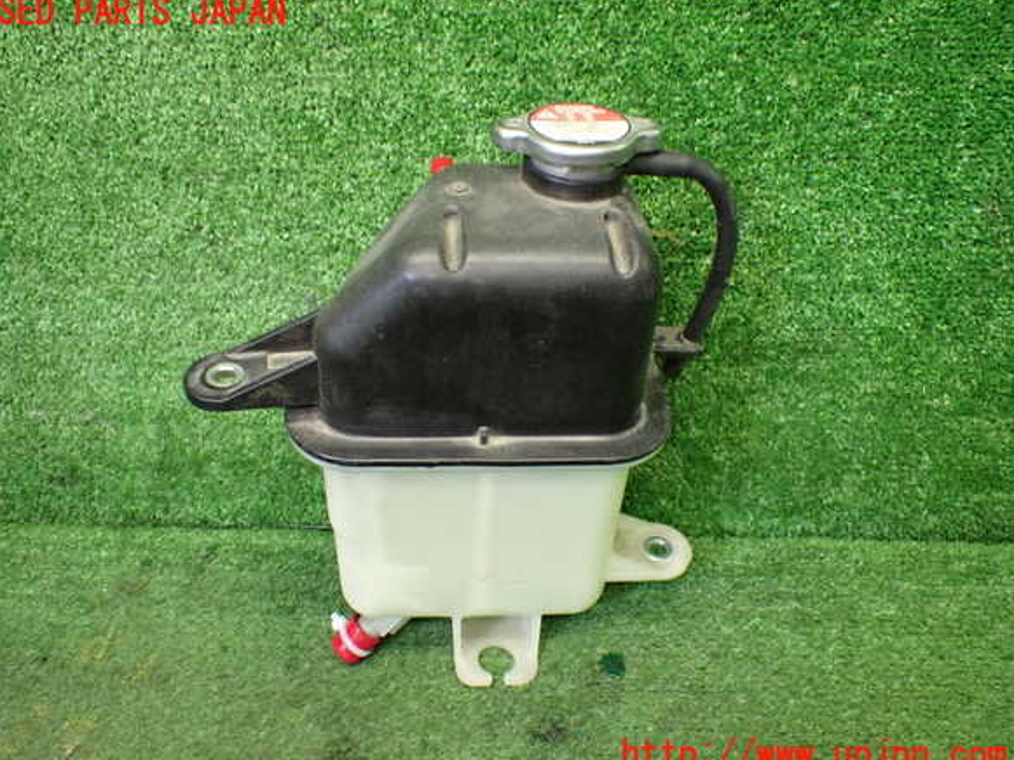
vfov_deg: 45.4
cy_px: 384
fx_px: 908
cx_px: 492
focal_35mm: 31
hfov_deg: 58.4
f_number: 2.3
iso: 800
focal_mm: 5.4
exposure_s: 1/125
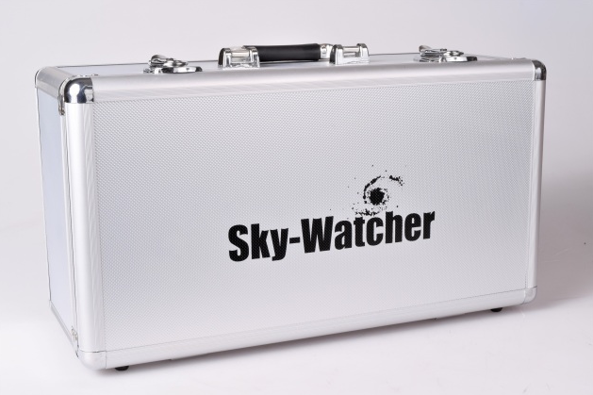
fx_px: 1004
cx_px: 296
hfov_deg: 32.9
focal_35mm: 61
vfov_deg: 22.2
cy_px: 199
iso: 200
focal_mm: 40
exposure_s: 1/60
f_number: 20
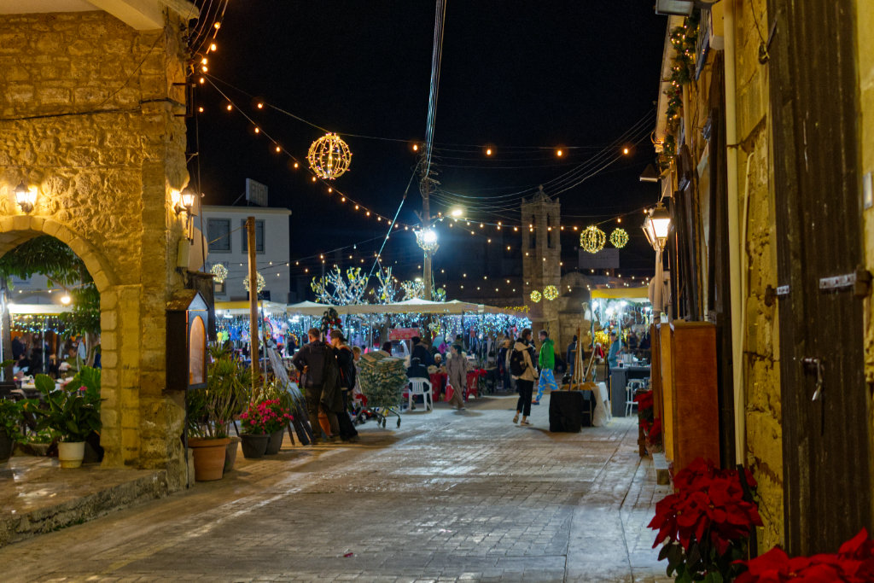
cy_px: 292
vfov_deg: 29.9
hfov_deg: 43.6
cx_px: 437
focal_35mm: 45
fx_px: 1093
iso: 1600
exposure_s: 1/160
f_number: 2.2
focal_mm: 30
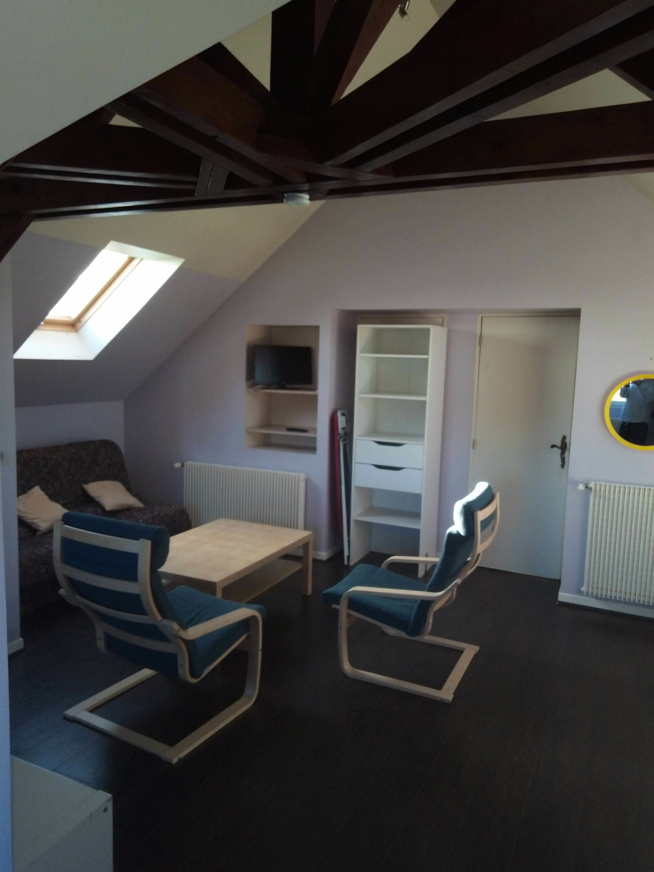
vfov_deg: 63.4
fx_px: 705
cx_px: 327
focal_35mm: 28
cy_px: 436
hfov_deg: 49.7
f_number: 2.2
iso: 158
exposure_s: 1/20
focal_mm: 4.52
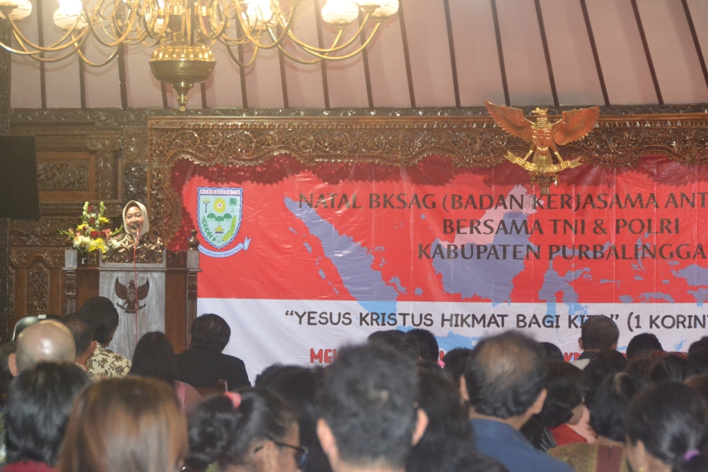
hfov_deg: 17.1
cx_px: 354
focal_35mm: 120
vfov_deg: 11.4
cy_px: 236
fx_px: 2360
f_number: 5
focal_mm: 80
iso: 2800
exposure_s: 1/60
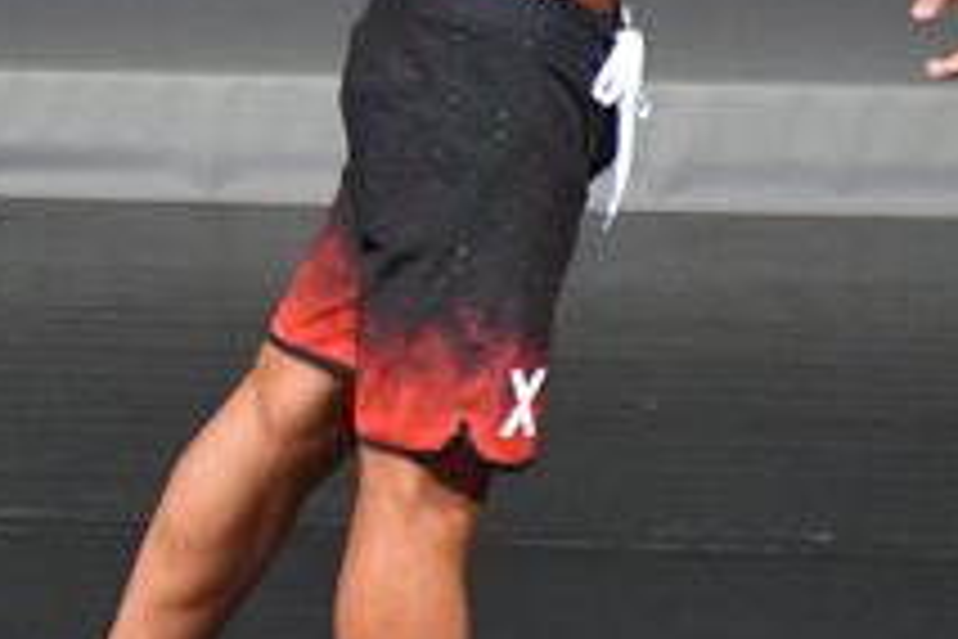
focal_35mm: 1256
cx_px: -659
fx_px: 33421
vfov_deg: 1.1
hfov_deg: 1.6
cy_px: 18
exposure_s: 1/400
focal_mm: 230
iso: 5000
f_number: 5.6
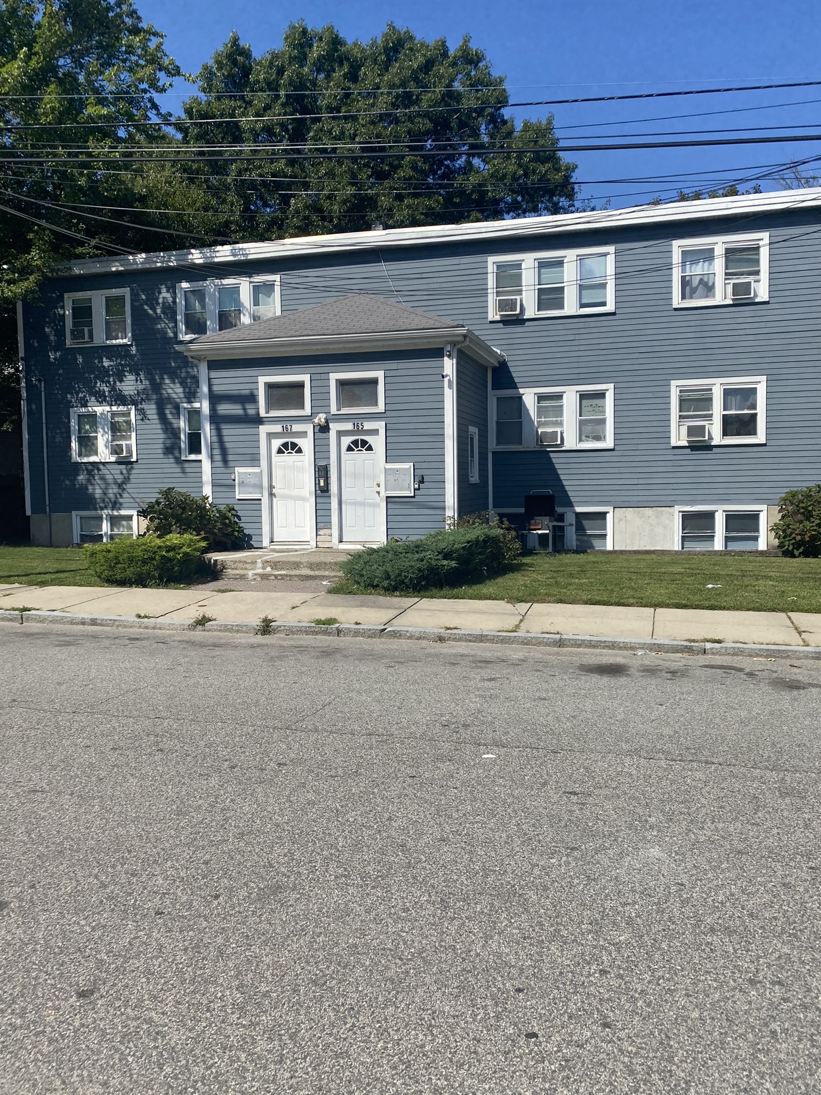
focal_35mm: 27
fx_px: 854
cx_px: 426
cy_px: 538
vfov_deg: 65.3
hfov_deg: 51.3
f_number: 1.8
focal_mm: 4.25
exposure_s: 1/3846
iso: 32
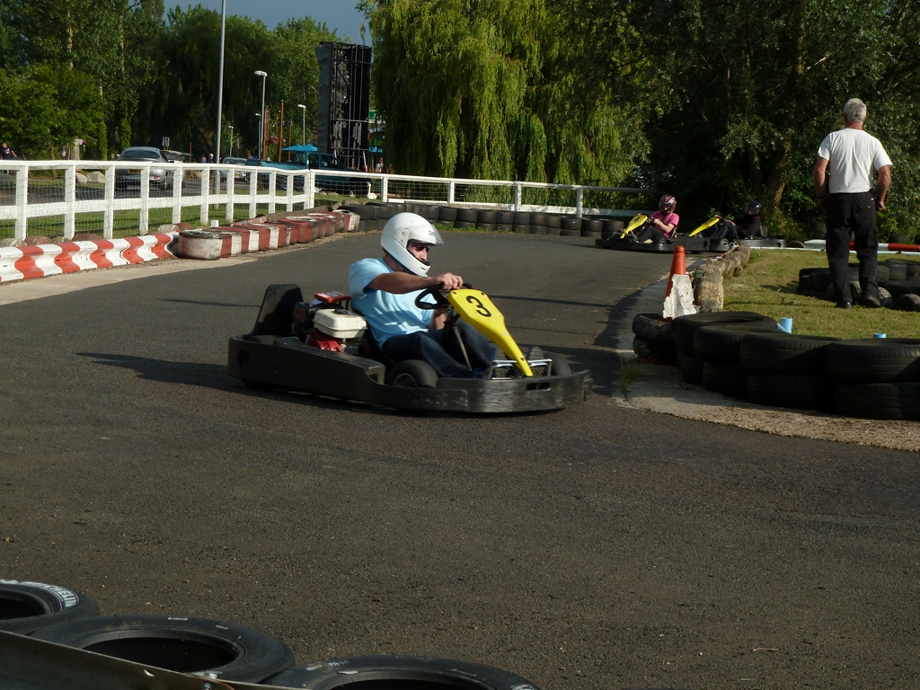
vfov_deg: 18.9
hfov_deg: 25.0
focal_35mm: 78
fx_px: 2073
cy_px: 345
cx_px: 460
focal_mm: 12.8
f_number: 4.5
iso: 80
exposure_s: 1/500
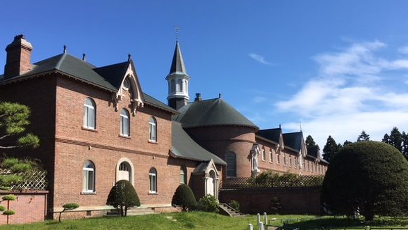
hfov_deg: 56.6
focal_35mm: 35
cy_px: 161
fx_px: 379
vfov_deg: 33.3
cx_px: 206
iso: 25
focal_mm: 4.15
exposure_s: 1/1637
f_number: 2.2
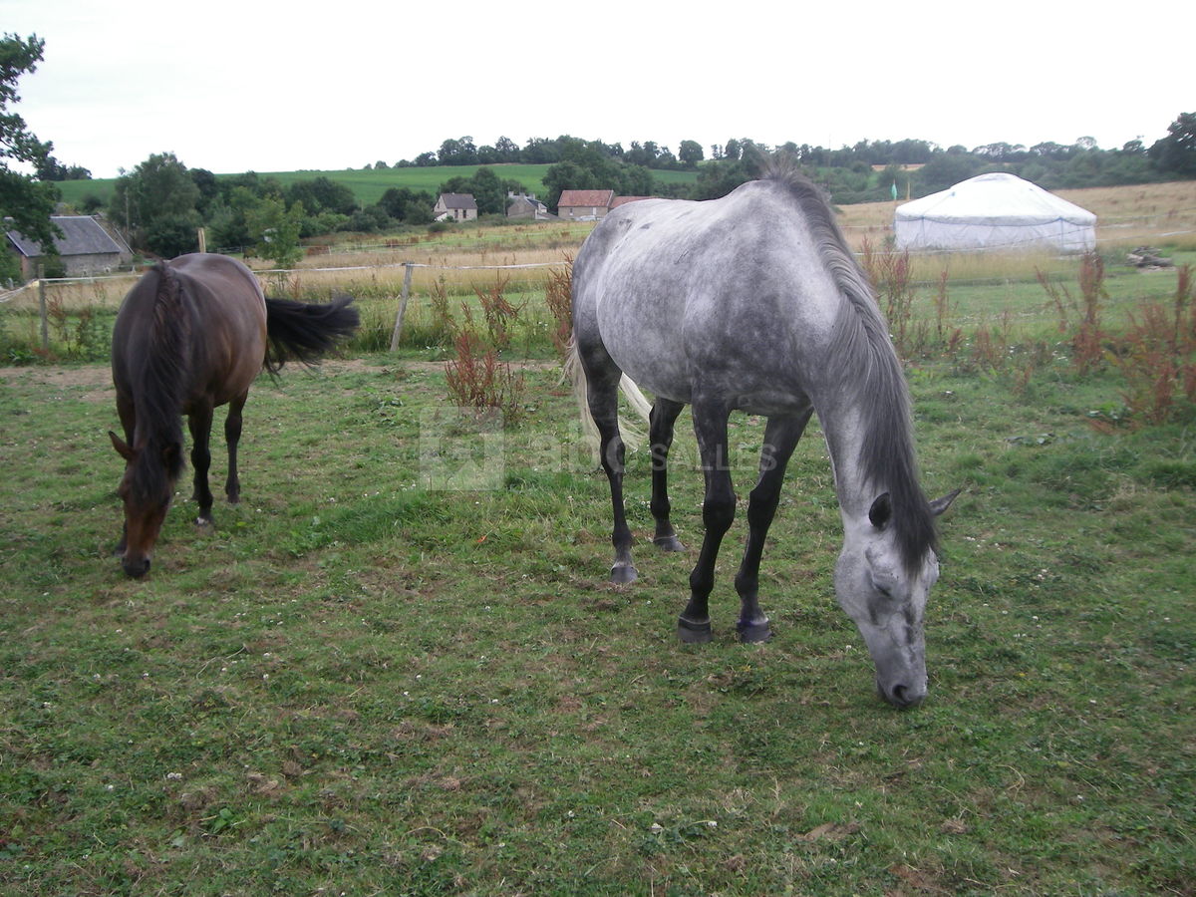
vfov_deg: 37.7
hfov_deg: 49.0
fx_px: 1313
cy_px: 448
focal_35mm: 38
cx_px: 598
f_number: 4.3
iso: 64
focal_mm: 6.2
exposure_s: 1/160
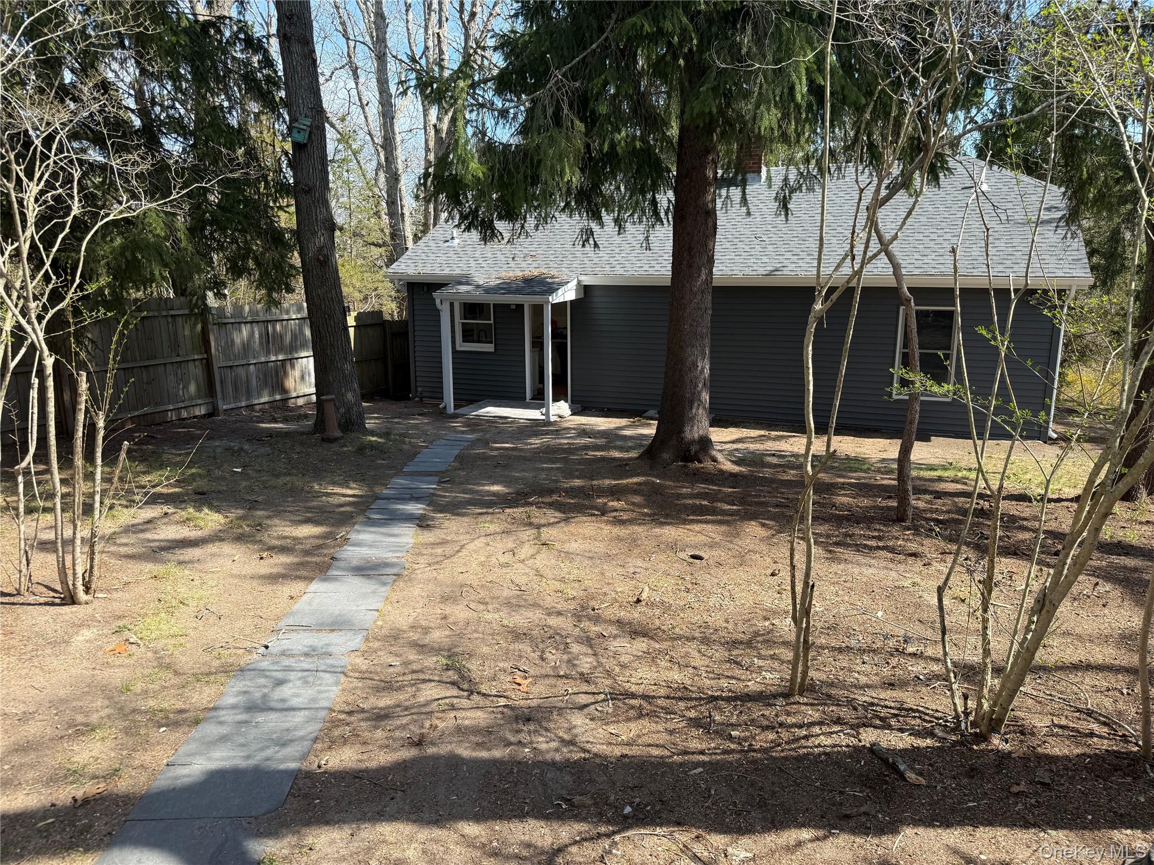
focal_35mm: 24
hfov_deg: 71.6
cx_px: 577
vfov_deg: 56.8
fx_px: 800
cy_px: 432
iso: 80
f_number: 1.78
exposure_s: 1/1385
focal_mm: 6.76
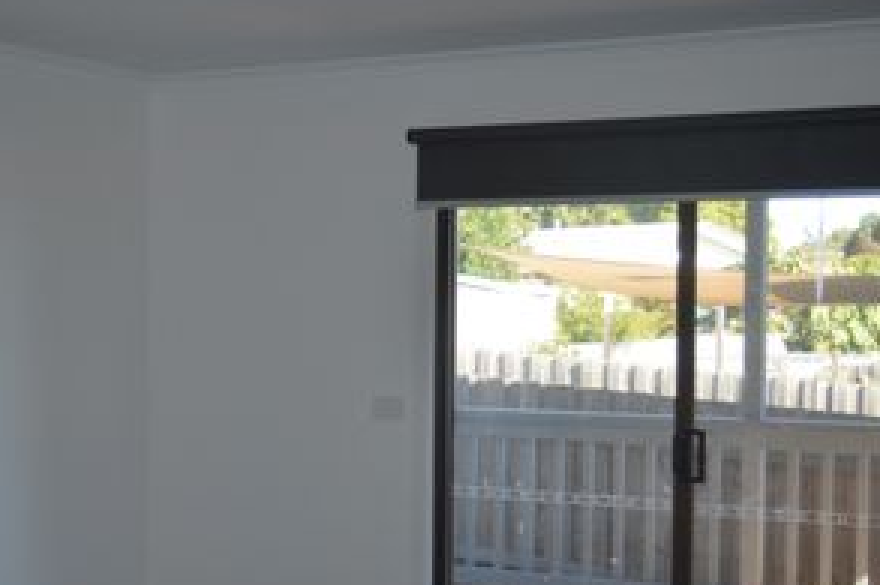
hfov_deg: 28.7
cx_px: 264
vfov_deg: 19.4
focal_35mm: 70
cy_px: 380
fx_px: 1705
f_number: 4.2
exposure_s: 1/125
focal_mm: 29
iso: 110
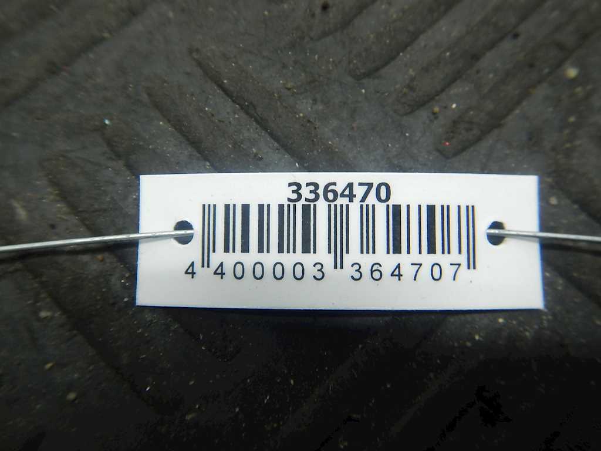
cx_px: 300
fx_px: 417
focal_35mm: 24
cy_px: 226
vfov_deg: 56.8
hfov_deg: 71.6
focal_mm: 4.3
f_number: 2.8
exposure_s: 1/30
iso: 220
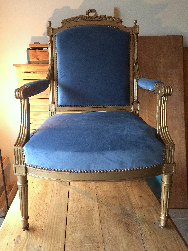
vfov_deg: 61.7
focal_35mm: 29
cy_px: 126
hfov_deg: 48.2
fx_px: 210
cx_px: 94
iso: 100
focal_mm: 4.15
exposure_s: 1/10
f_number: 2.2
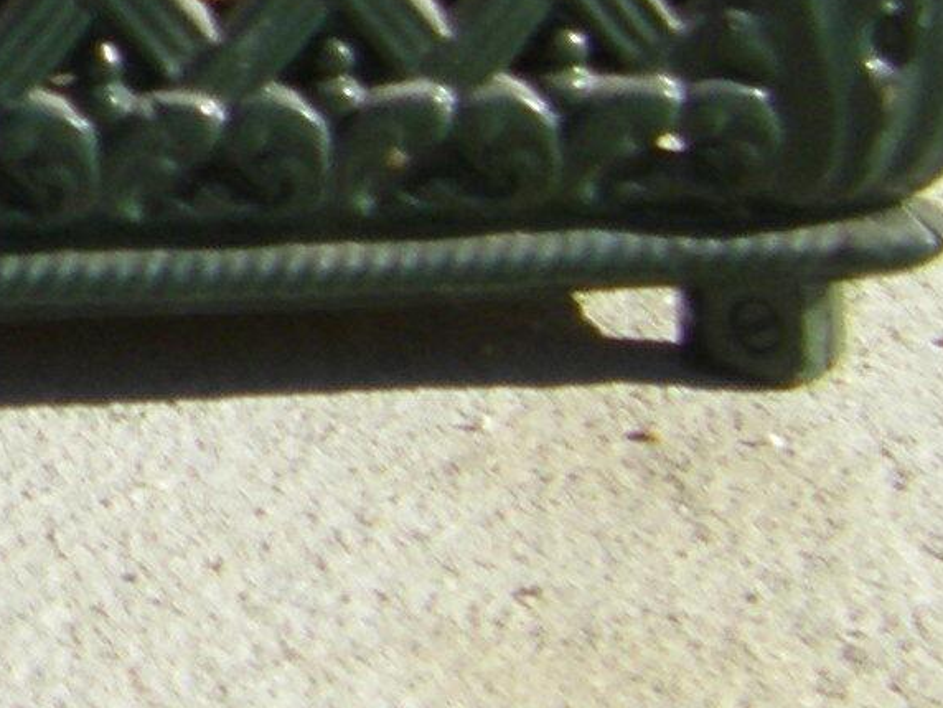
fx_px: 5911
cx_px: -597
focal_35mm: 217
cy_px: -243
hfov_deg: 8.8
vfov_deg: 6.8
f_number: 7
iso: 64
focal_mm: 6.3
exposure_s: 1/160
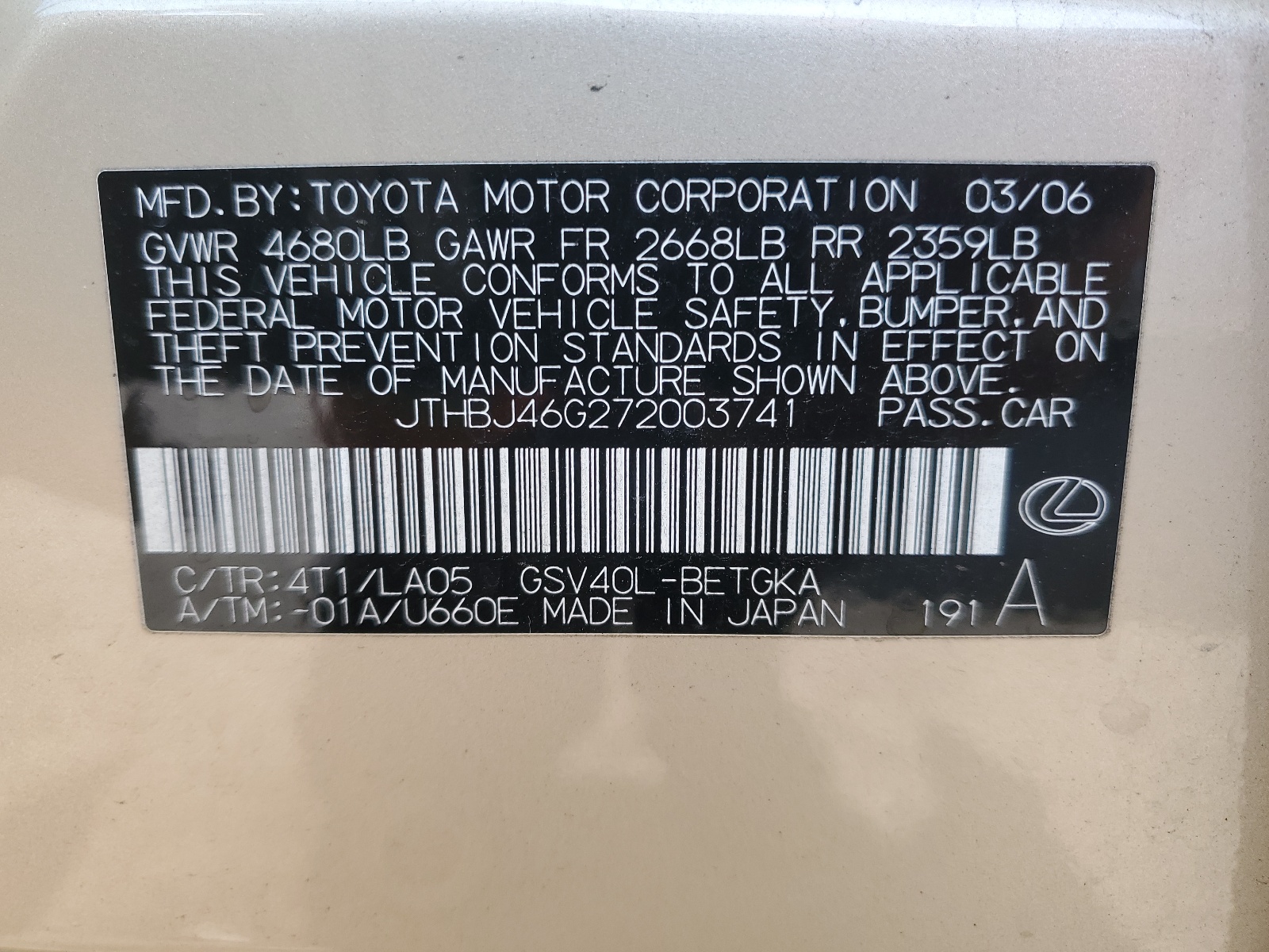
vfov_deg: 53.1
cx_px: 634
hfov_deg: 67.3
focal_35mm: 26
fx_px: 953
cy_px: 476
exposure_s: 1/244
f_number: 1.5
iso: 50
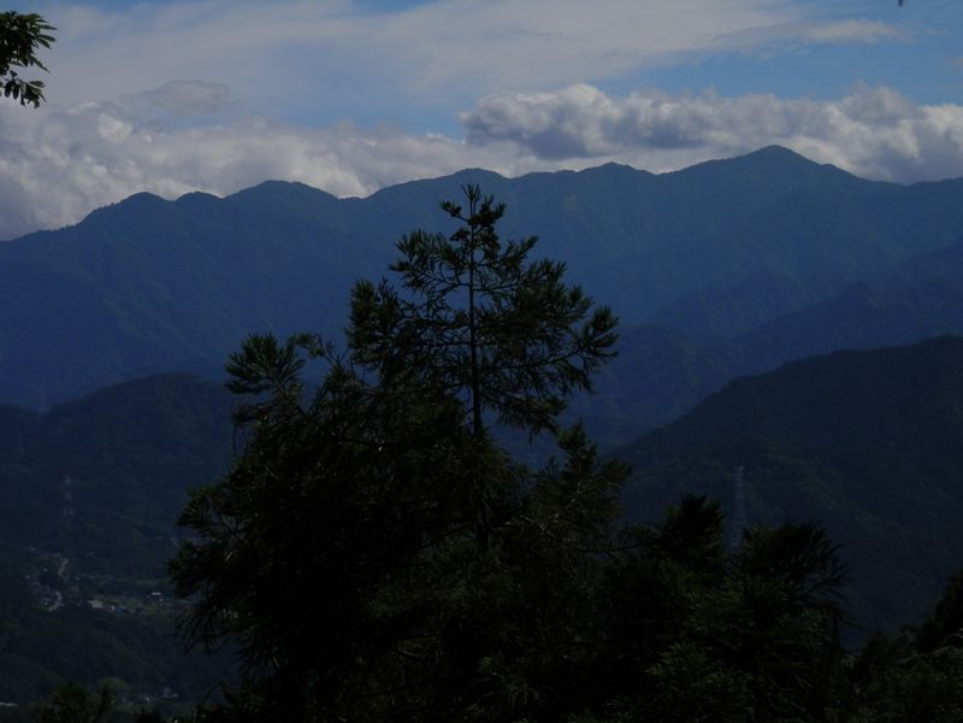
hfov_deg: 18.5
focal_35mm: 106
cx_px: 482
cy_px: 362
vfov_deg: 14.0
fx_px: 2949
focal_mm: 19
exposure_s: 1/250
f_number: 14.2
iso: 80
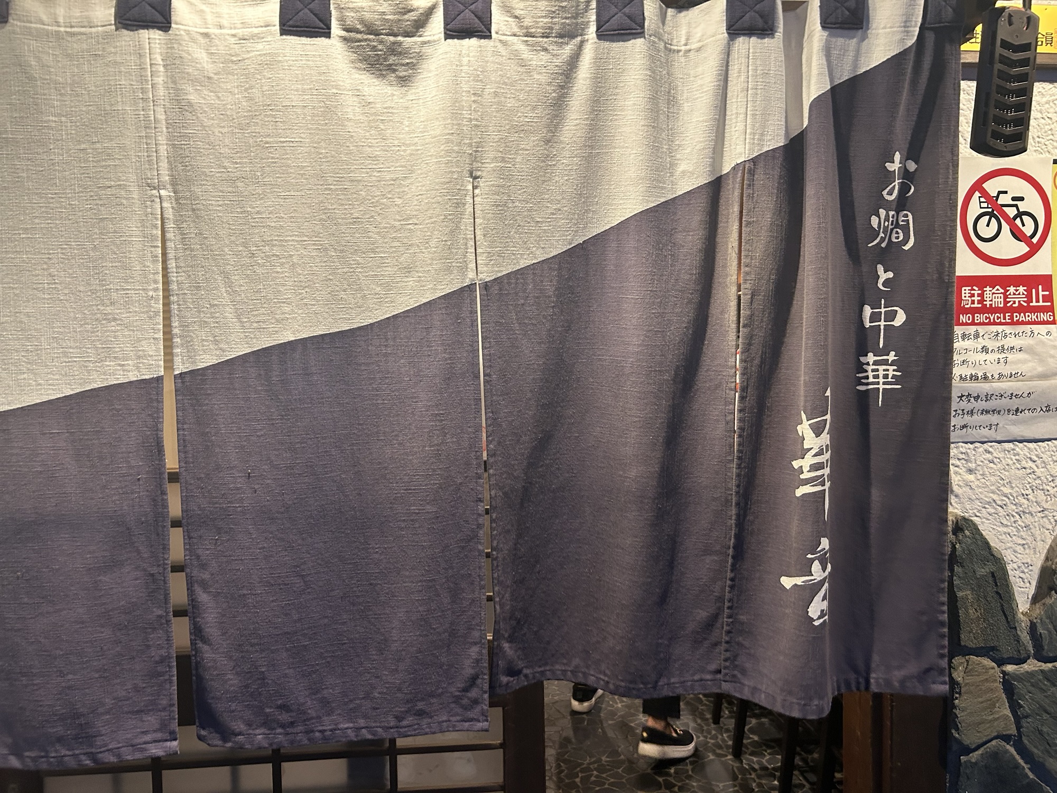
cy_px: 396
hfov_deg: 67.3
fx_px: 794
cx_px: 528
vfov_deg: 53.1
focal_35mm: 26
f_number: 1.5
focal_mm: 5.7
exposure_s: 1/60
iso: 200
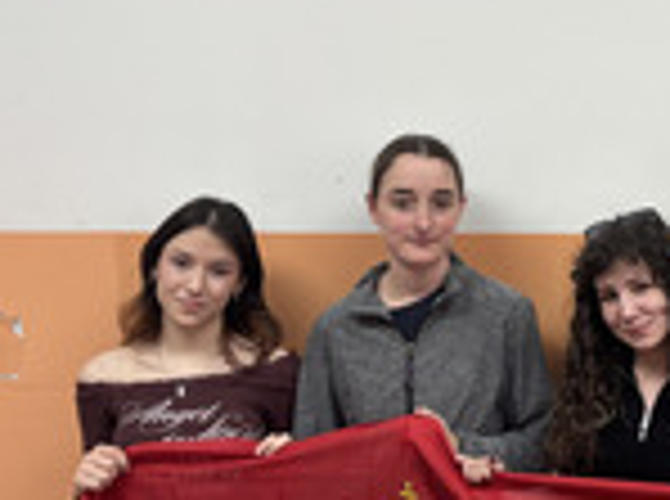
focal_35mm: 63
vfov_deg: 23.2
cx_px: 683
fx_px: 1216
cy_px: 221
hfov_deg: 28.7
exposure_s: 1/50
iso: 100
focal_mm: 5.96
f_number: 1.6
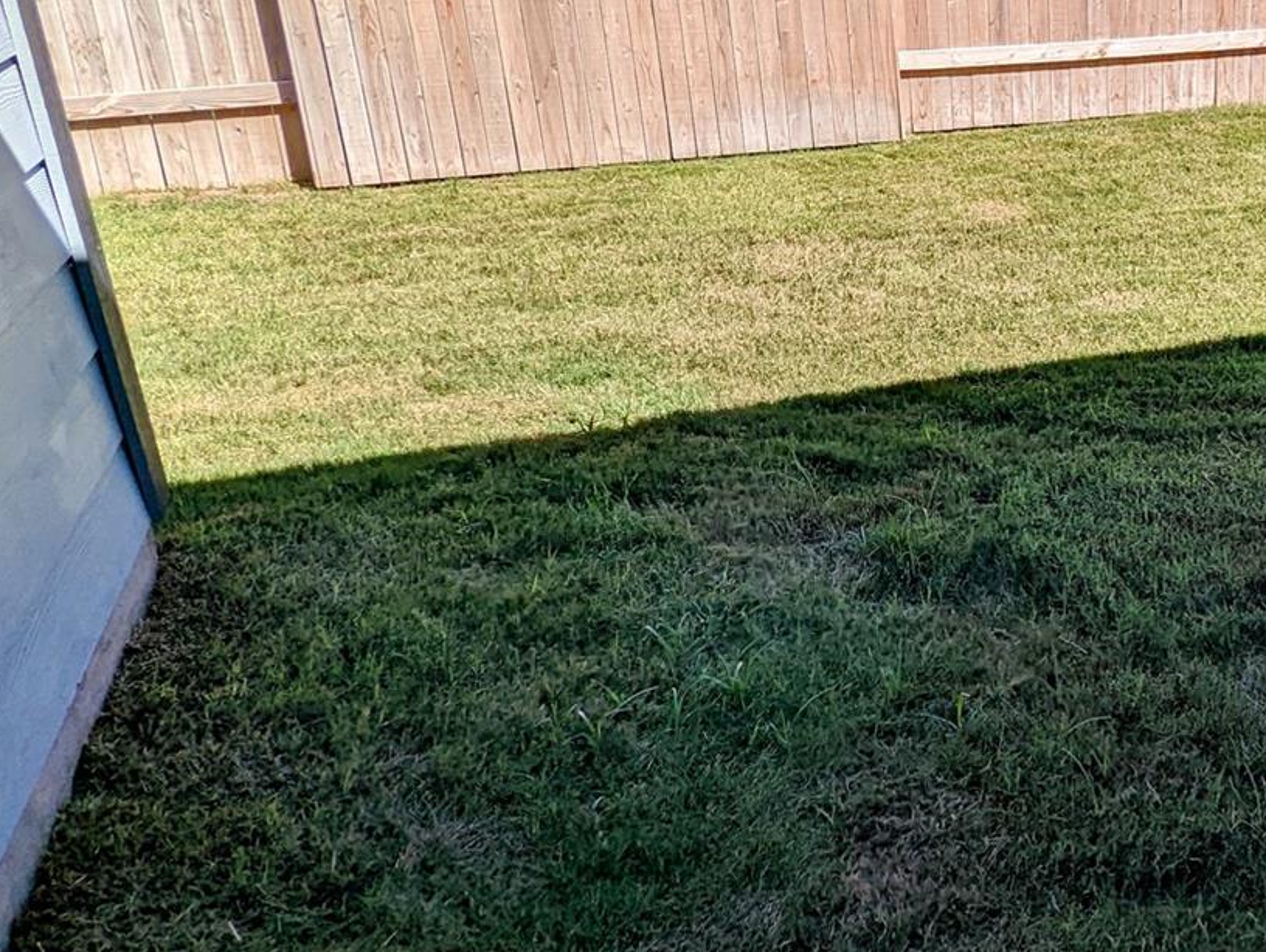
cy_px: 369
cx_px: 1261
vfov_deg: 35.9
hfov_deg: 40.9
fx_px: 1465
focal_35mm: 40
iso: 44
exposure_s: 1/1161
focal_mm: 2.35
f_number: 2.2
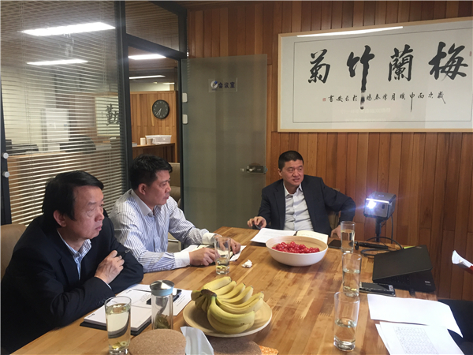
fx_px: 396
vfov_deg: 48.2
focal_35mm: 29
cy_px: 178
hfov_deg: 61.7
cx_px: 236
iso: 160
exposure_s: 1/33
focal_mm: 4.15
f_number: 2.2
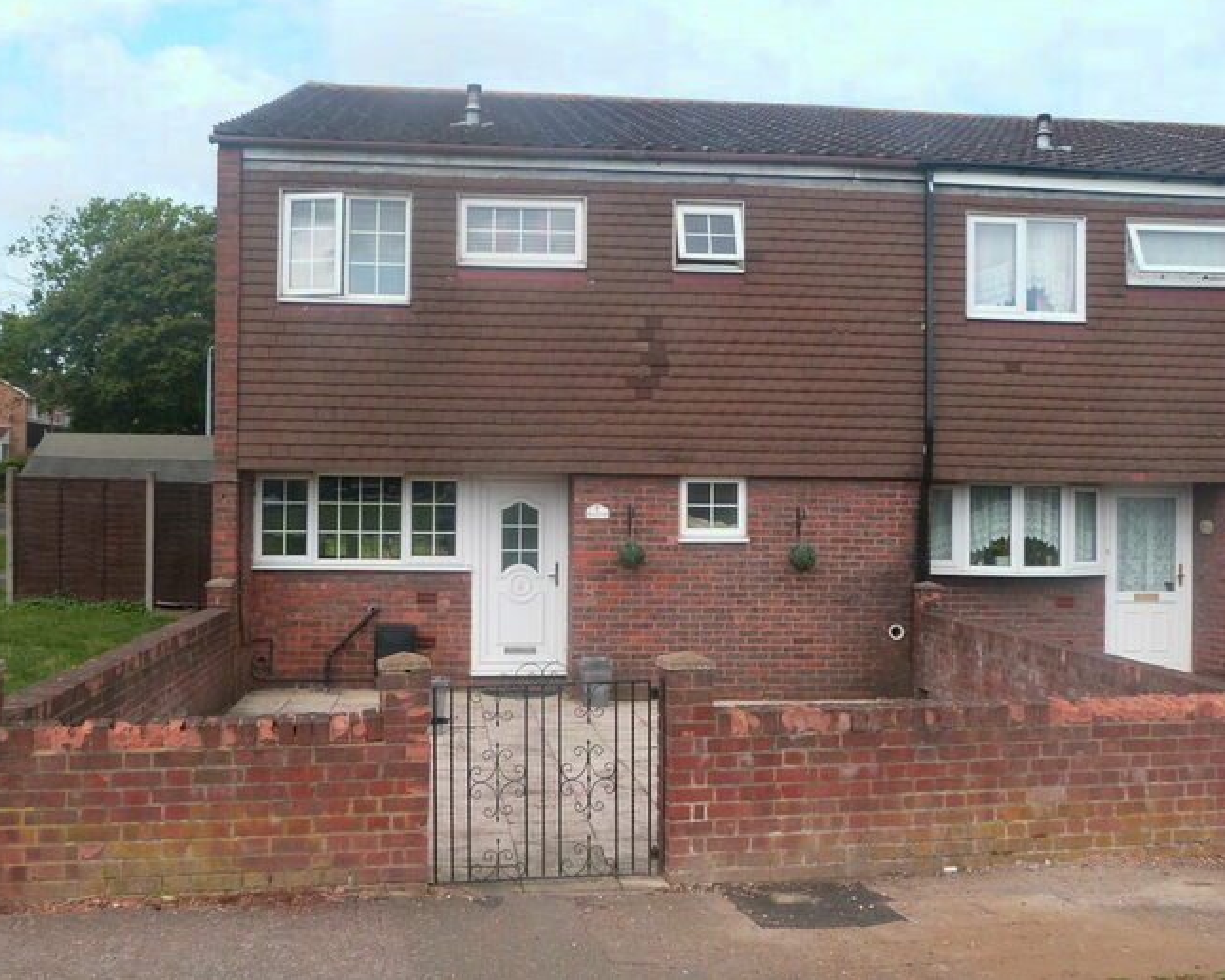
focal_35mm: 36
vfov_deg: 41.2
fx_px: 1305
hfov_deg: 50.3
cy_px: 485
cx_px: 583
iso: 100
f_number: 5
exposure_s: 1/250
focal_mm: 6.1
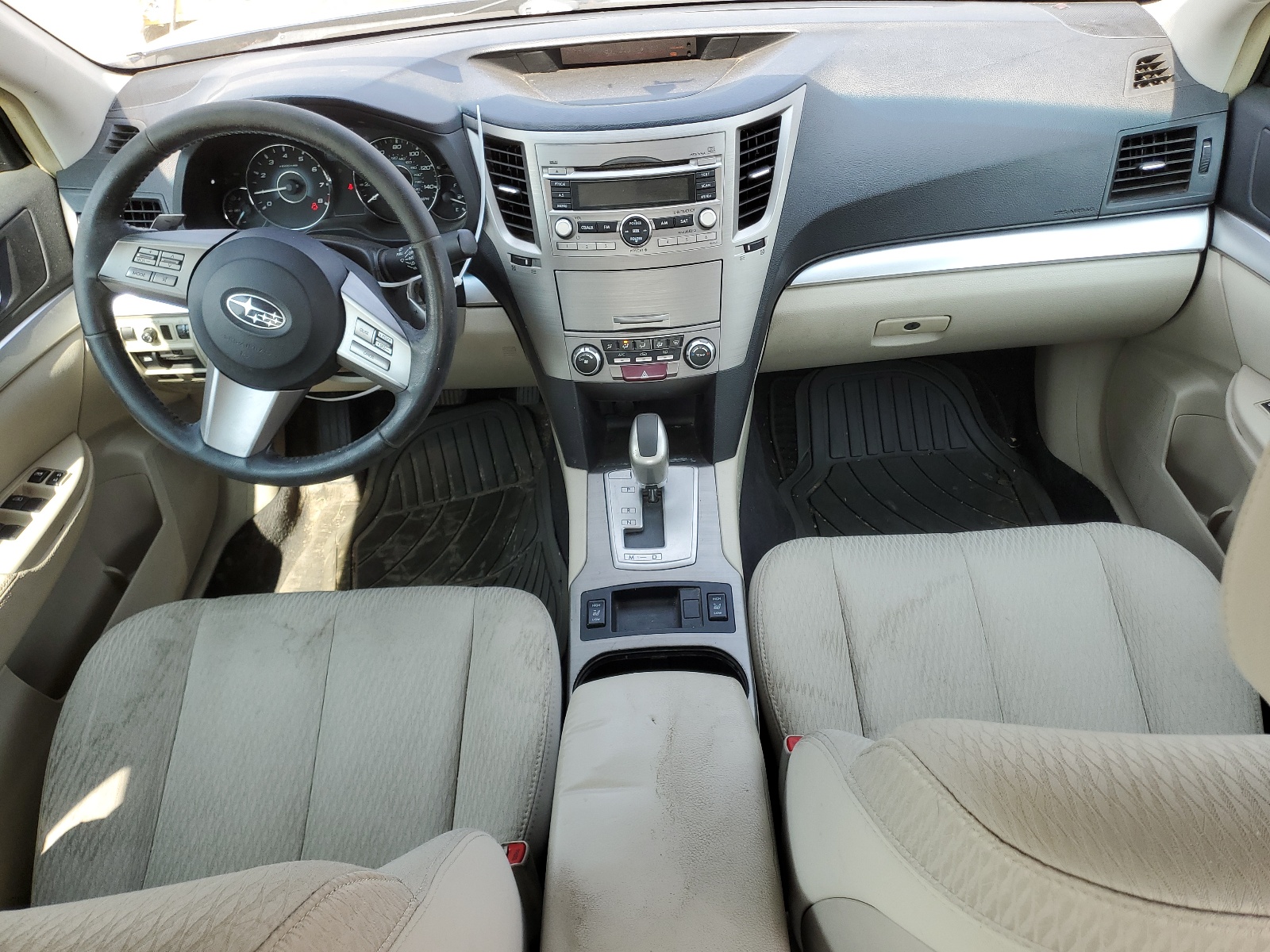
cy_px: 476
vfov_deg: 53.1
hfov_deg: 67.3
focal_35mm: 26
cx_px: 635
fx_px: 954
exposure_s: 1/263
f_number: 1.5
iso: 50
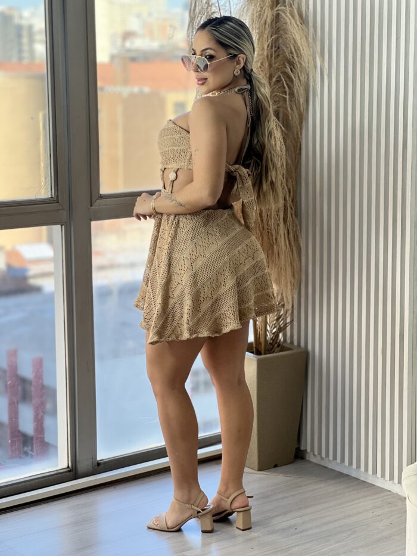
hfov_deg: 19.1
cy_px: 278
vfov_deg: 25.3
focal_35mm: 77
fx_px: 1236
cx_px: 208
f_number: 2.8
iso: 50
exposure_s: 1/120
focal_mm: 9
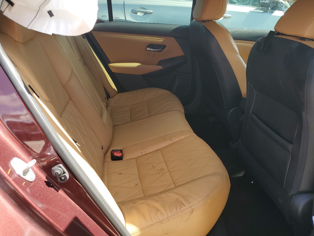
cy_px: 112
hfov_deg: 61.6
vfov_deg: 48.2
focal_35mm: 29
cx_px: 161
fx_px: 263
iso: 50
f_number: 1.5
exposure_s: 1/476
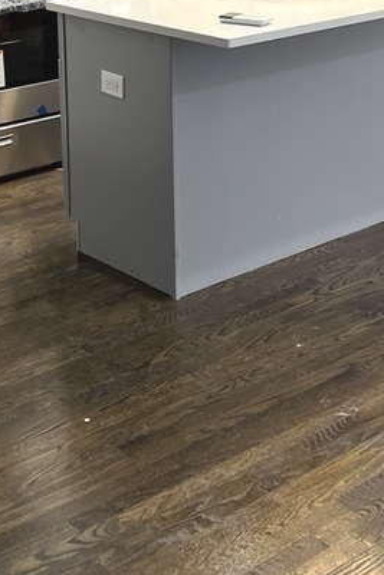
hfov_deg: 18.7
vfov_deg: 26.3
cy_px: 7
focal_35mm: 73
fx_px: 1167
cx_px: 207
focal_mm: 5.7
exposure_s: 1/120
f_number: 1.5
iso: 125
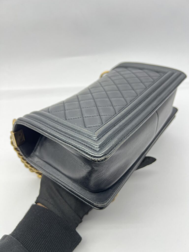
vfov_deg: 67.3
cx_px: 94
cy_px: 126
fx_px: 189
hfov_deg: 53.1
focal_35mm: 26
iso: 80
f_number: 1.5
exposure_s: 1/100
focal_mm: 5.7
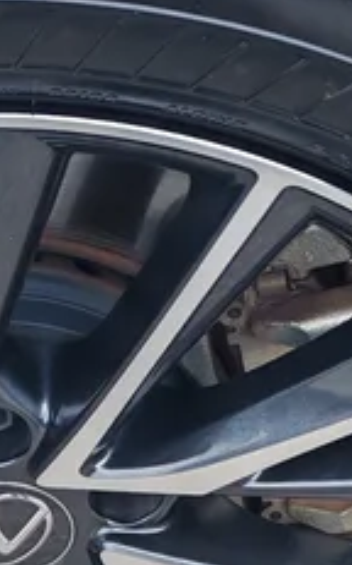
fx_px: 2322
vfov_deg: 13.3
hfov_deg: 8.6
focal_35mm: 151
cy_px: 774
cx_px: 39
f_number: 1.95
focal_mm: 5.52
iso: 50
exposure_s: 1/310
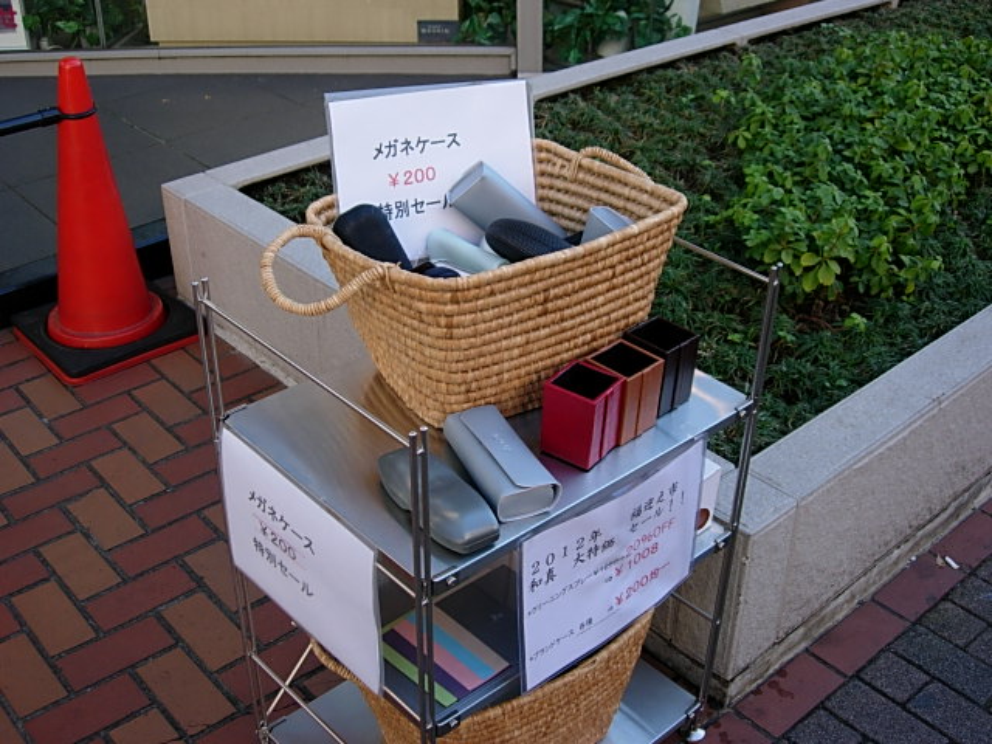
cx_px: 496
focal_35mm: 41
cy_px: 372
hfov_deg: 45.8
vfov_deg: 35.1
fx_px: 1175
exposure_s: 1/186
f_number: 2.9
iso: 64
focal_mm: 8.5
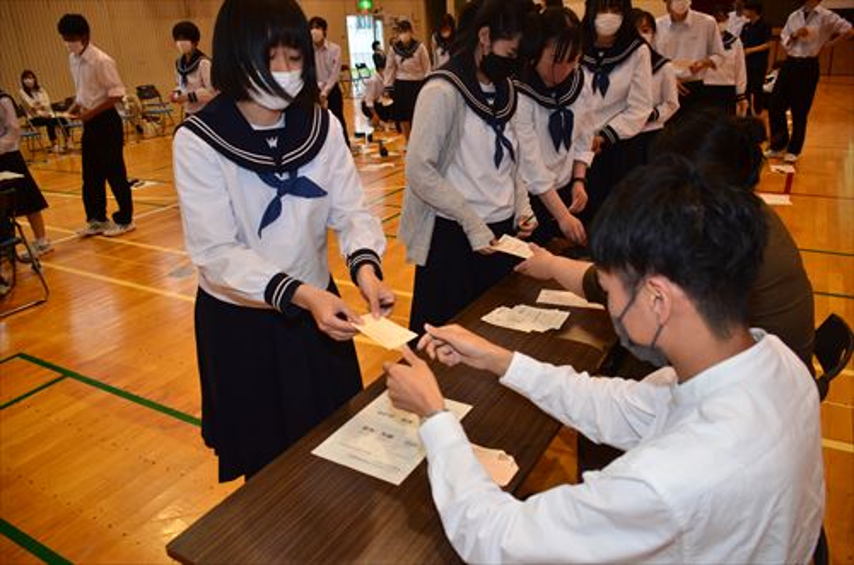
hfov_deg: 67.5
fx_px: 639
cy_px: 282
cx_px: 427
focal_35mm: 27
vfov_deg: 47.7
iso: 1000
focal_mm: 18
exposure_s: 1/200
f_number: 3.5
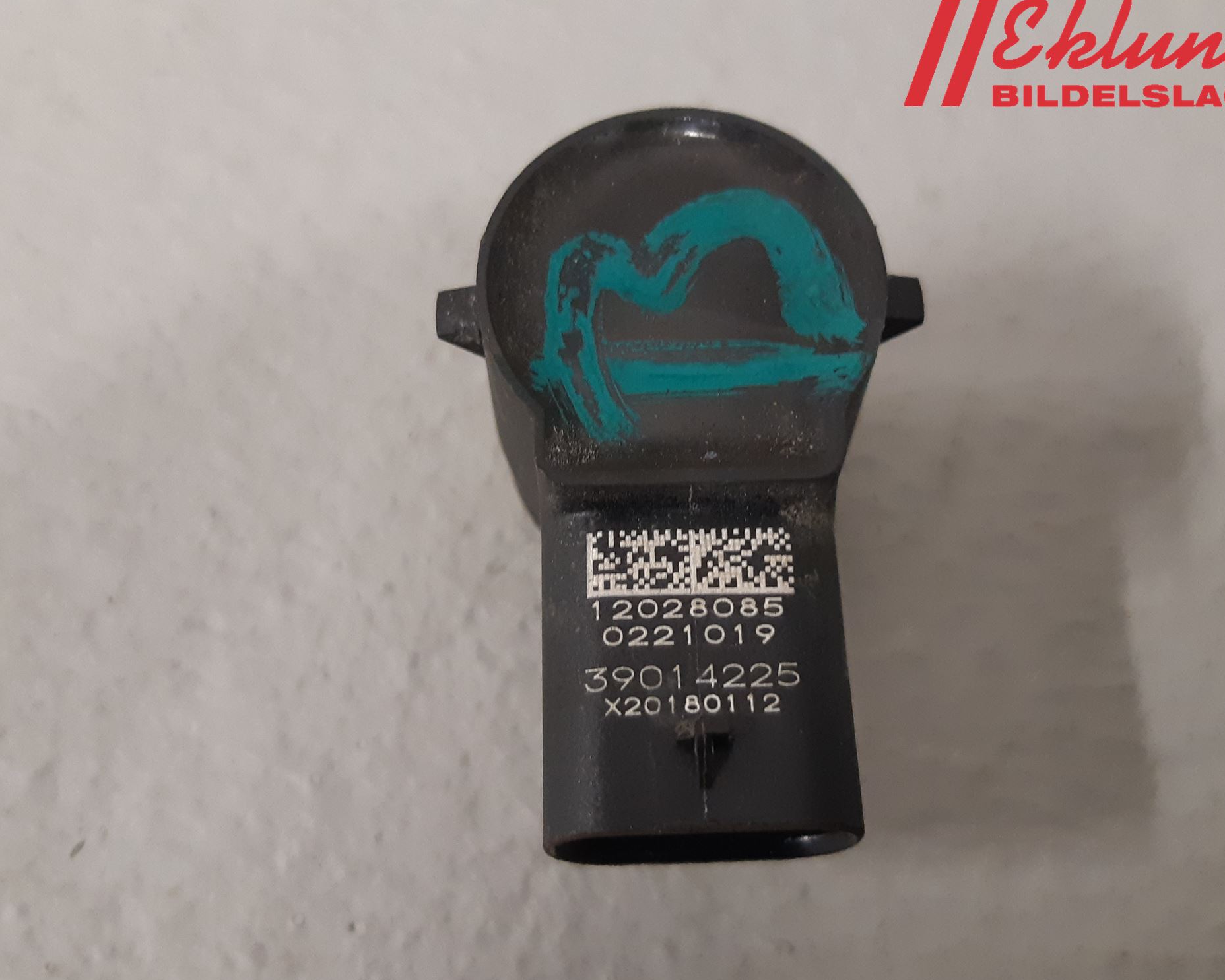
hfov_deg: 62.2
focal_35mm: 28
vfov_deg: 51.5
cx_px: 633
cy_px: 502
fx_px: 1015
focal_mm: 3.93
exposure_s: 1/33
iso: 250
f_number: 1.7
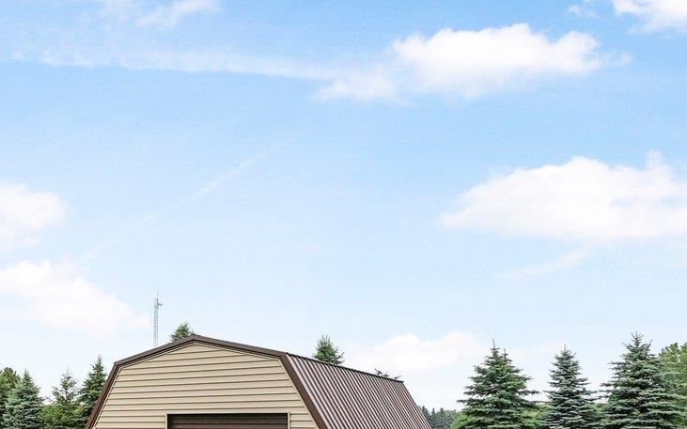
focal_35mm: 40
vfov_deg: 30.0
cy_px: 418
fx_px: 749
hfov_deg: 37.1
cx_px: -144
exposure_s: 1/800
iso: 800
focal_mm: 14
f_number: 6.3
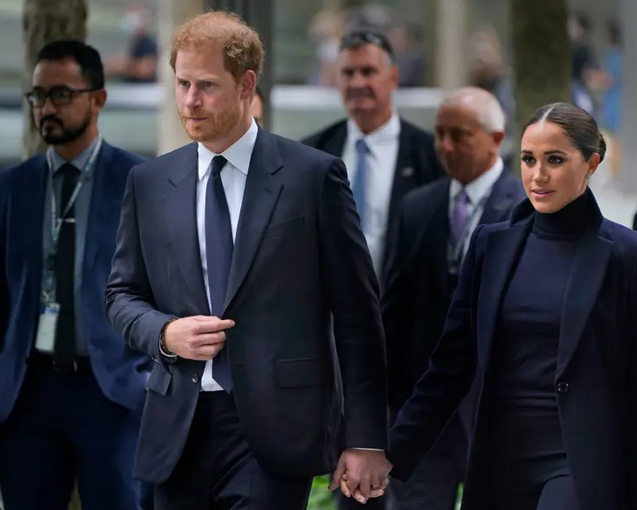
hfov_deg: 4.3
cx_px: 338
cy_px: 255
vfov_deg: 3.4
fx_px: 8539
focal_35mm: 453
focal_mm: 400
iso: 1600
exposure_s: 1/250
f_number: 6.3
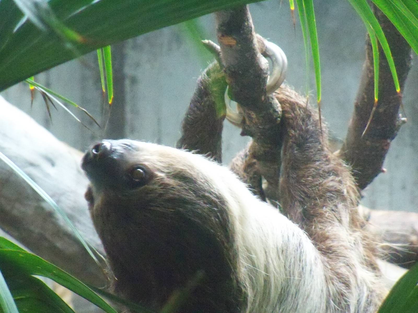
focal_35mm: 207
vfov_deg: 7.2
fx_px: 2500
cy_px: 156
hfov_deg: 9.6
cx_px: 209
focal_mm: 36.6
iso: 1600
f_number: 4.4
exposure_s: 1/10
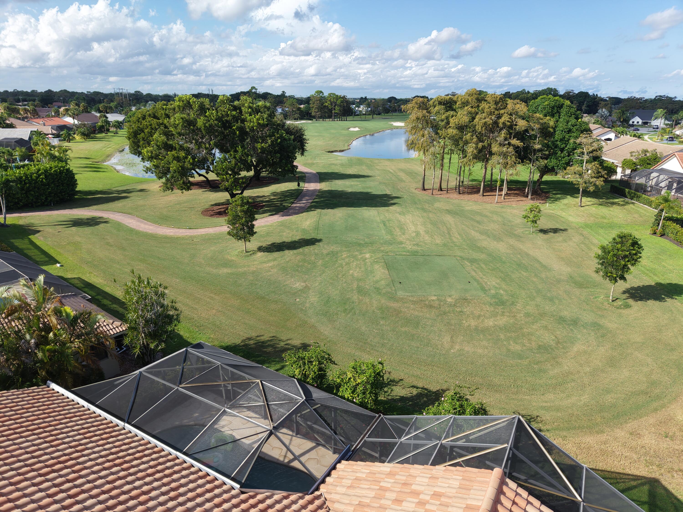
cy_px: 256
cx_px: 342
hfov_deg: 71.6
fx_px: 474
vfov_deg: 56.8
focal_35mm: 24
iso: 150
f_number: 1.8
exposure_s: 1/2500
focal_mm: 8.67
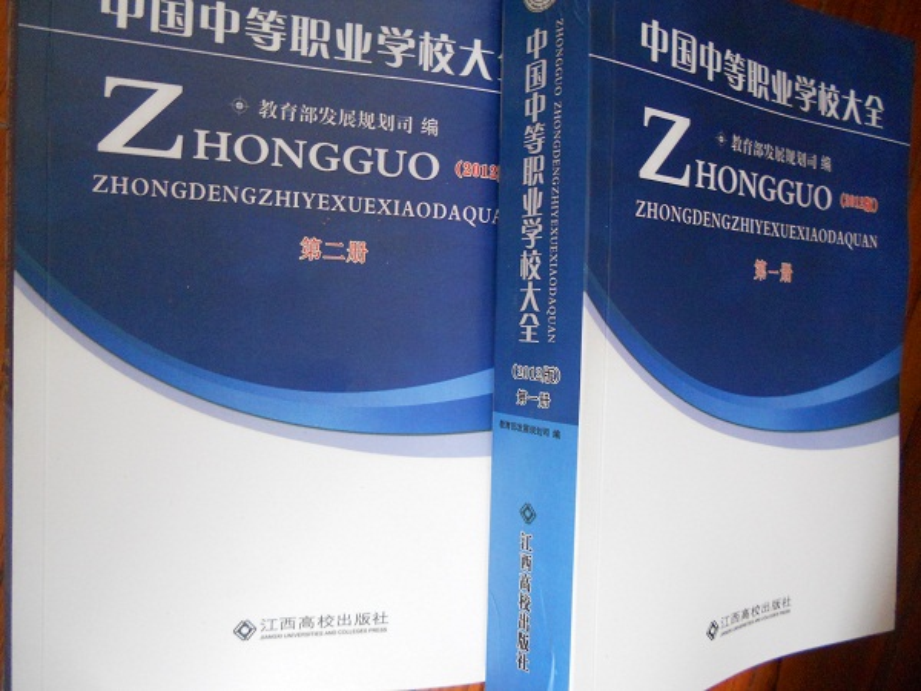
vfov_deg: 51.4
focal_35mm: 27
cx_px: 460
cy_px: 346
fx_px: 718
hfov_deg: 65.3
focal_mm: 4.9
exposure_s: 1/13
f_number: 3.2
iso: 400
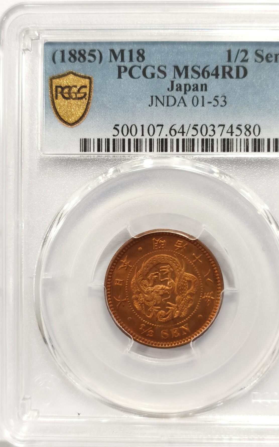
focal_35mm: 58
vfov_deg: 35.1
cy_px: 226
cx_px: 165
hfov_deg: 22.3
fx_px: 706
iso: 125
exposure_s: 1/100
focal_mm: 5.56
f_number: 16
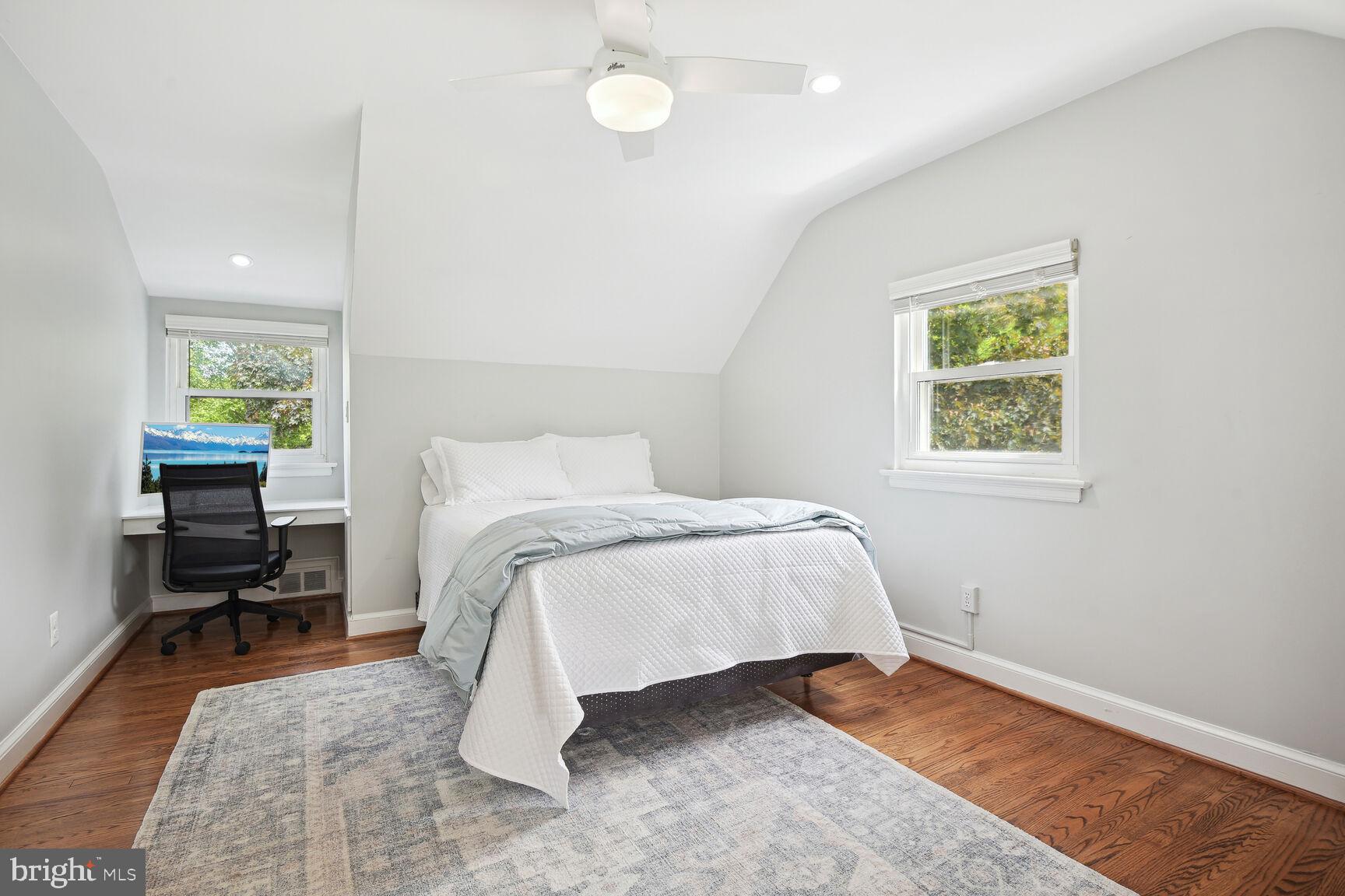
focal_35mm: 16
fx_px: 598
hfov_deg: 96.7
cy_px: 448
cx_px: 672
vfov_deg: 73.7
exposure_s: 1/15
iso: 400
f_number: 8
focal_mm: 16
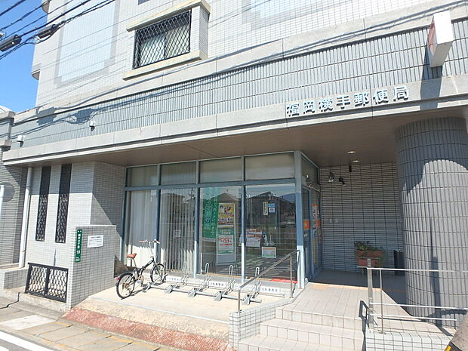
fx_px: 284
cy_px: 176
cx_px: 234
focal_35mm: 21
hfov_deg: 79.0
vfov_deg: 63.4
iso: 125
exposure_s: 1/800
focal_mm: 3.7
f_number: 3.5
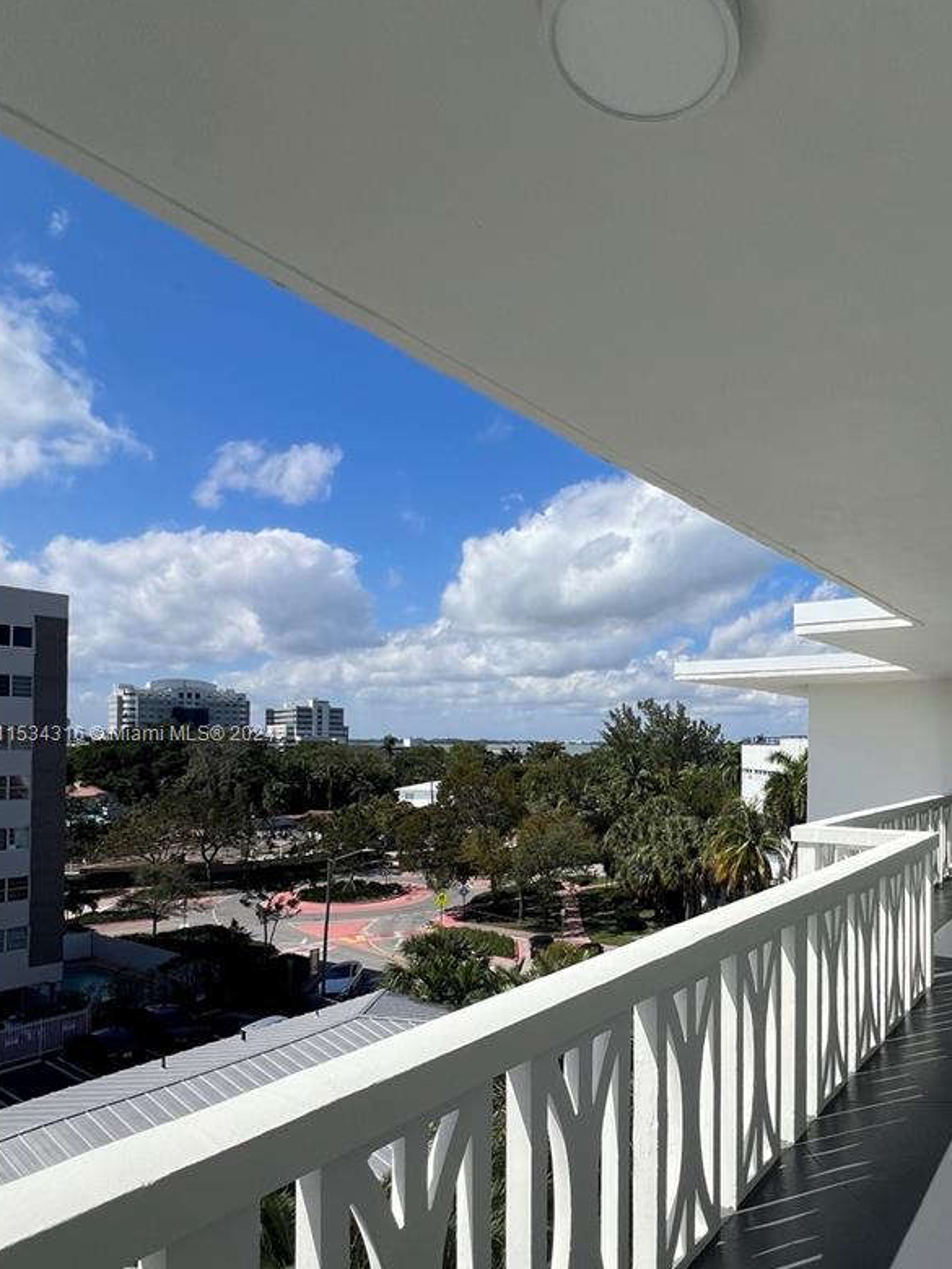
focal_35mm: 20
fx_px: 733
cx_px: 710
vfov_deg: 81.1
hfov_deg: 62.3
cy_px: 735
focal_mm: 1.57
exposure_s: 1/3311
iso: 32
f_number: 1.8
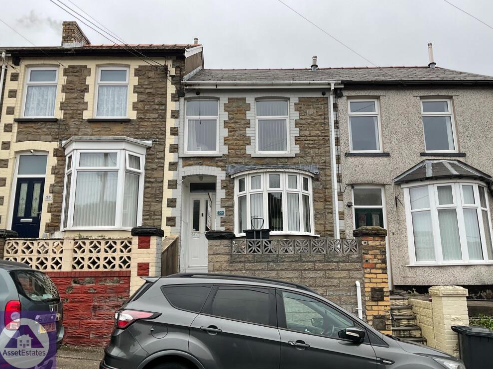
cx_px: 248
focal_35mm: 30
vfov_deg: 46.8
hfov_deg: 60.0
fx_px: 427
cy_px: 183
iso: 16
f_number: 1.8
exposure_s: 1/218
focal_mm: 3
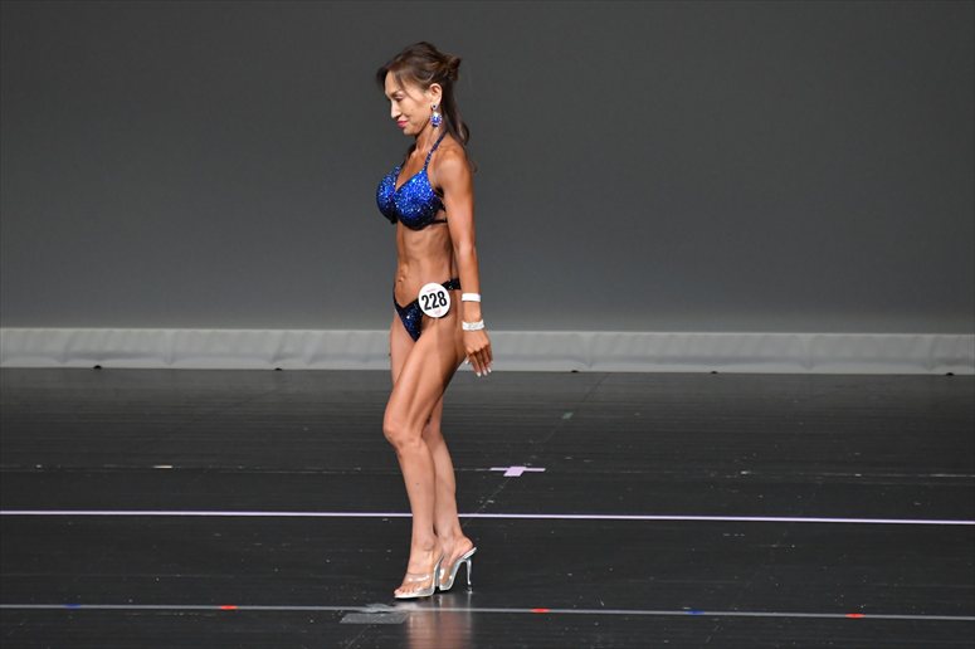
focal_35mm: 450
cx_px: 488
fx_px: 12182
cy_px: 324
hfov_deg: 4.6
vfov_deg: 3.1
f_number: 5.6
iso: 4000
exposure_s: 1/400
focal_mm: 300
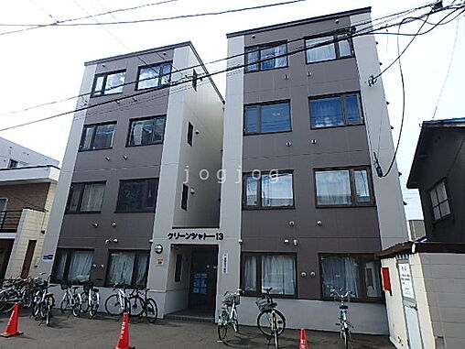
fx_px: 282
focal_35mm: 21
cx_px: 232
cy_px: 174
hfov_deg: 79.0
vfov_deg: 63.4
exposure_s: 1/640
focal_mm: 3.7
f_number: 3.5
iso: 125
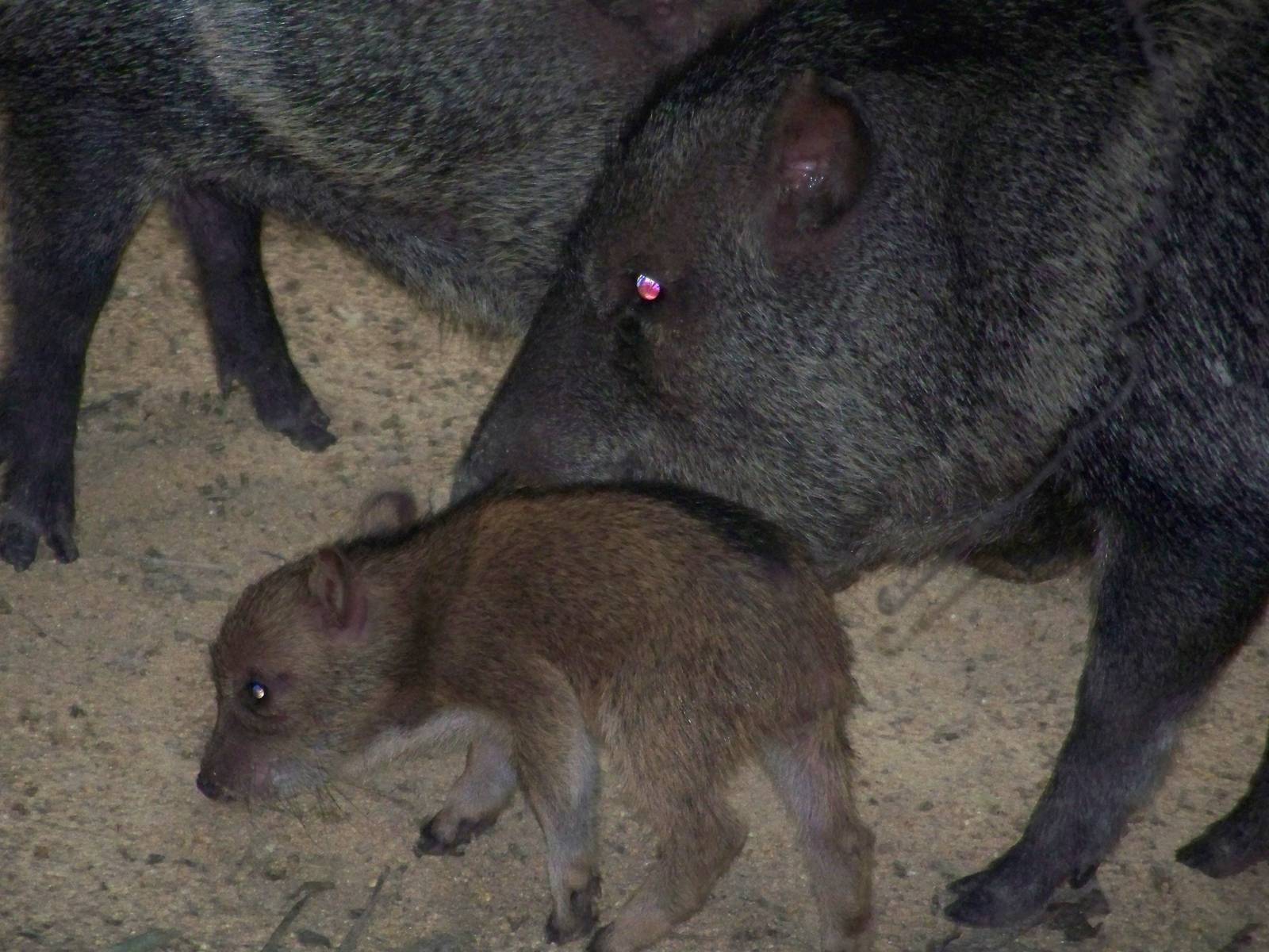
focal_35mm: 432
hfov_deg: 4.6
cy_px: 476
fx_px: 15837
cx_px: 634
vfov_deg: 3.4
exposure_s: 1/50
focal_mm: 70.2
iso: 400
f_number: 4.8
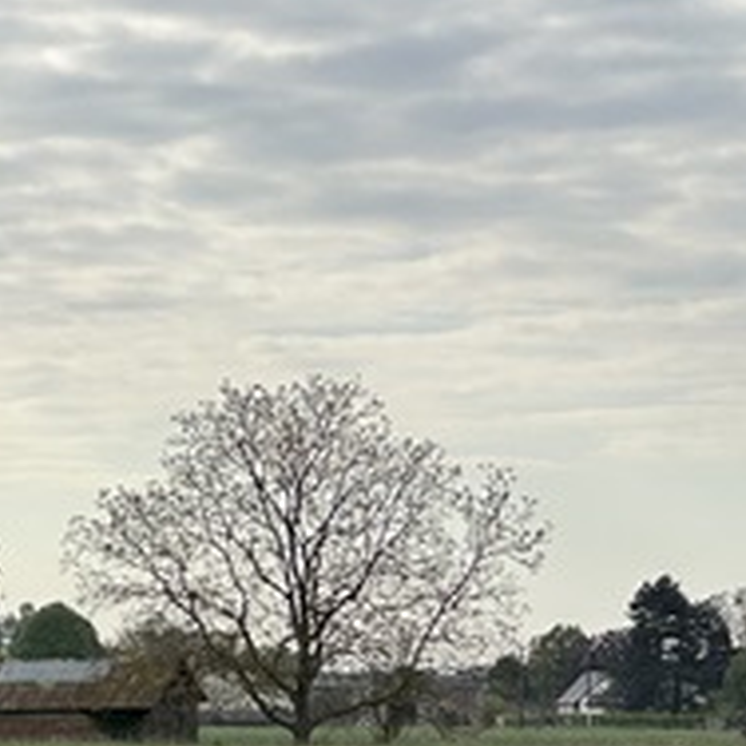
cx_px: 234
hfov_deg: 8.1
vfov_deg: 8.0
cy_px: 714
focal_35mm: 217
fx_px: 5291
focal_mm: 9
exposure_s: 1/664
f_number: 2.8
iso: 32
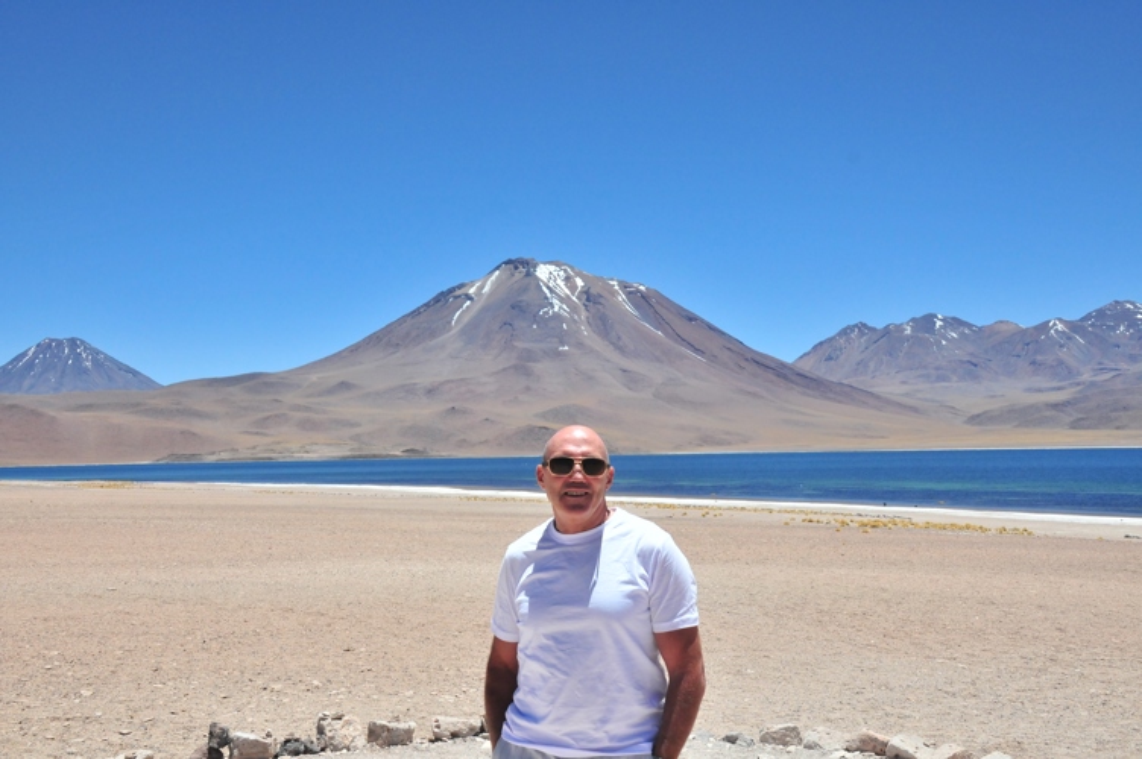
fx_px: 1521
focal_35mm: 48
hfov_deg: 41.1
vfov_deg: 28.0
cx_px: 571
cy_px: 380
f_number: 9
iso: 800
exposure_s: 1/2000
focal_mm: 32
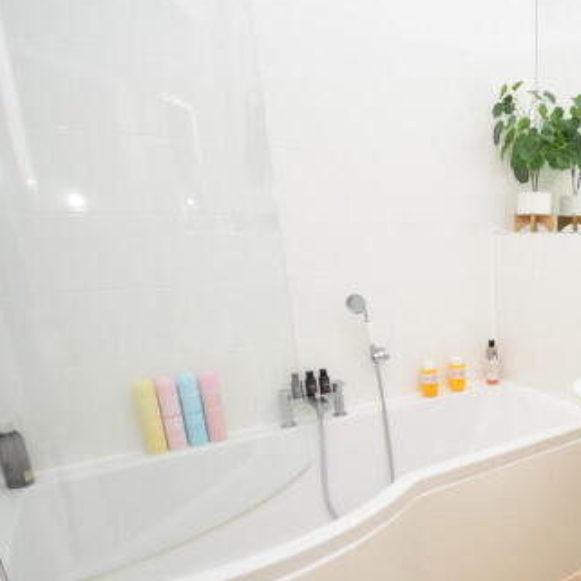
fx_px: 494
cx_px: 531
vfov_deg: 59.6
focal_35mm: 26
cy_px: 386
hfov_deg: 52.9
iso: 1400
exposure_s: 1/60
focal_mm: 10
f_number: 4
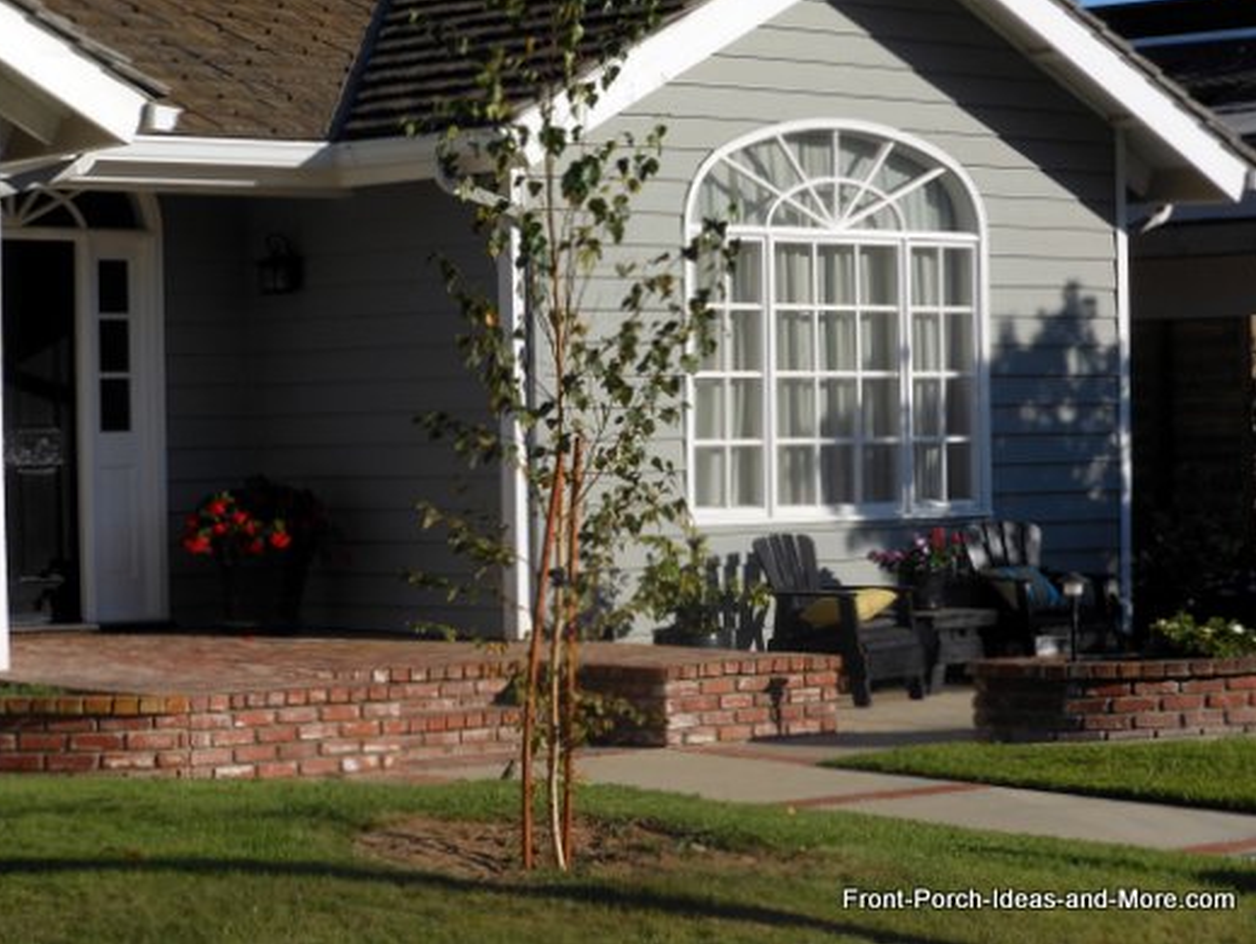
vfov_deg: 13.7
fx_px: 3921
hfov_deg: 18.2
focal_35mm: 108
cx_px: 610
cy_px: 447
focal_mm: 18.3
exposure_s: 1/500
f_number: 5.4
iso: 80
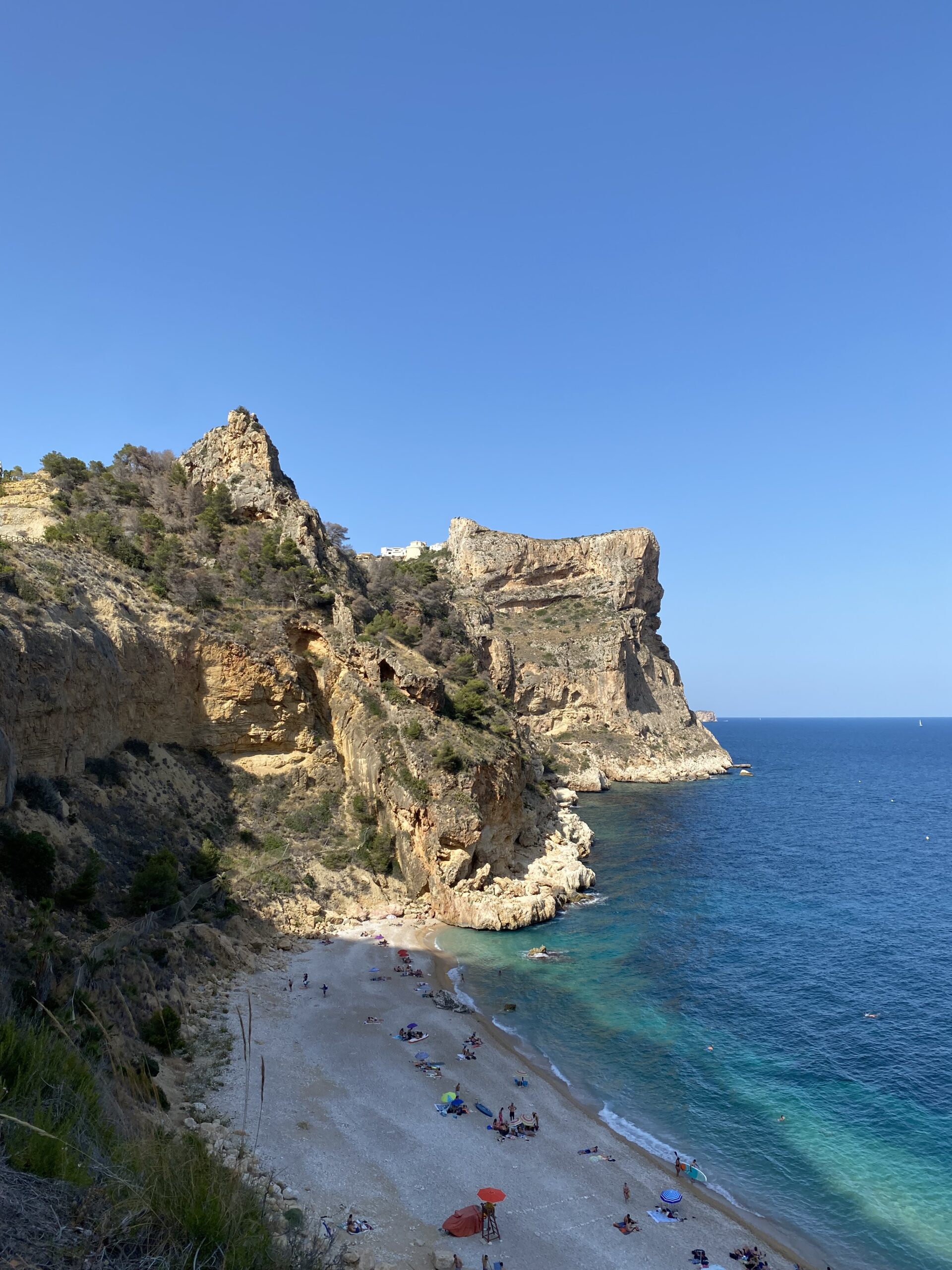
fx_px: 953
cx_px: 476
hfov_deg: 53.1
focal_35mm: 26
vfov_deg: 67.3
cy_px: 635
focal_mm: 4.25
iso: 32
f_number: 1.8
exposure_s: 1/2513
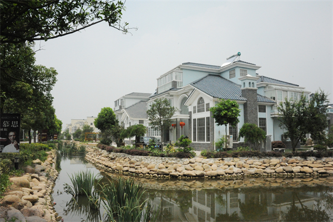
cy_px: 111
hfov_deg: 65.5
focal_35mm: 28
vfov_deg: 46.3
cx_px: 166
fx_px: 259
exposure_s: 1/2500
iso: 6400
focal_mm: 28
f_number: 22
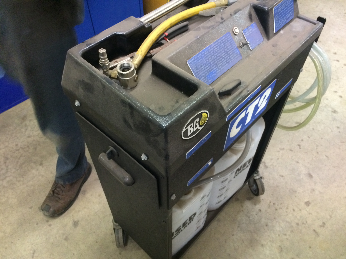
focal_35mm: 29
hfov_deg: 61.7
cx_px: 173
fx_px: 290
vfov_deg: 48.2
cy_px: 130
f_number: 2.2
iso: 250
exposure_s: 1/20
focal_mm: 4.15
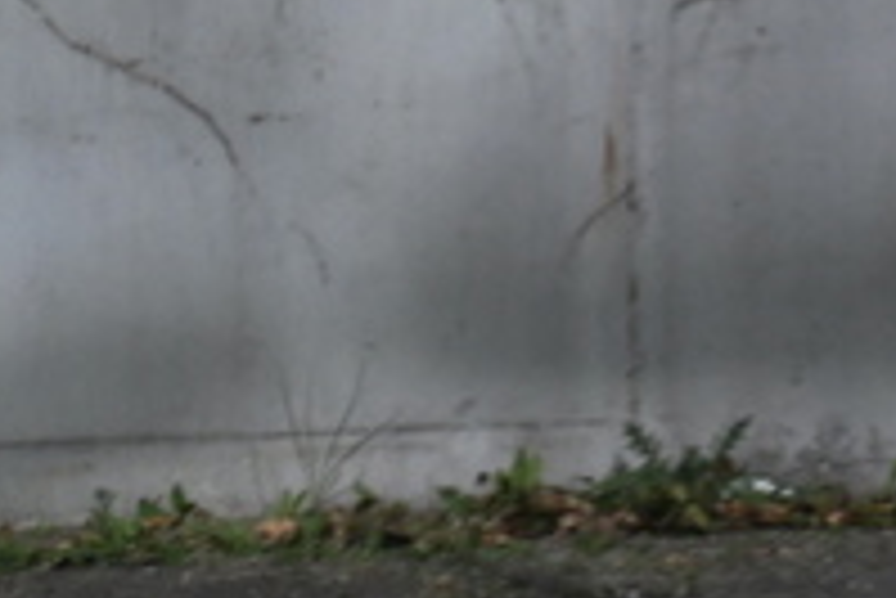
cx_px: 18
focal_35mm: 907
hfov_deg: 2.3
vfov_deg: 1.5
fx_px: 22590
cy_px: -18
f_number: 4.5
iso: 2500
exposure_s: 1/10000
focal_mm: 175
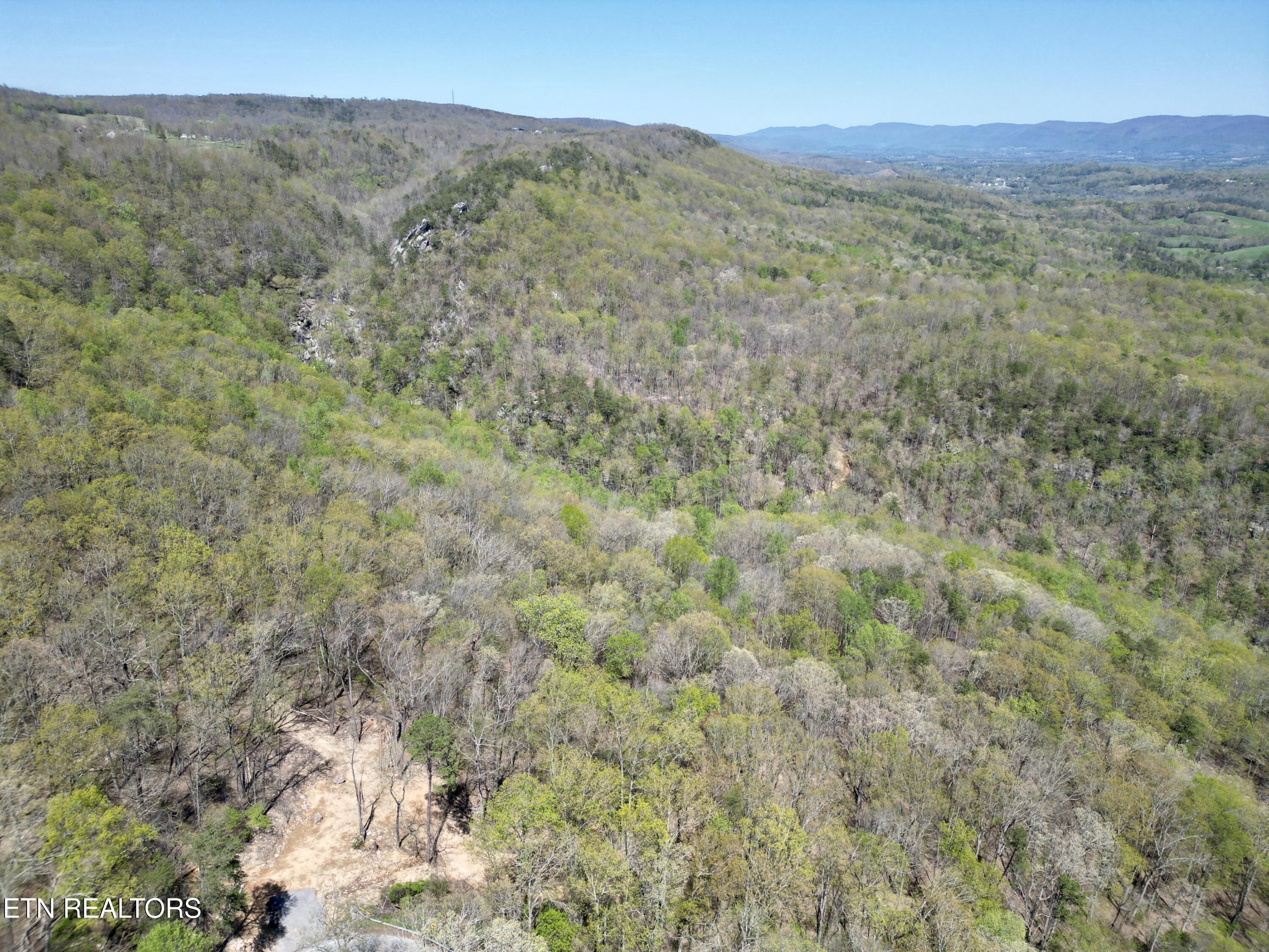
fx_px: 880
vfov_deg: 56.8
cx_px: 634
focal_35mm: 24
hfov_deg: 71.6
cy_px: 476
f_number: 1.7
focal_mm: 6.72
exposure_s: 1/2500
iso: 100
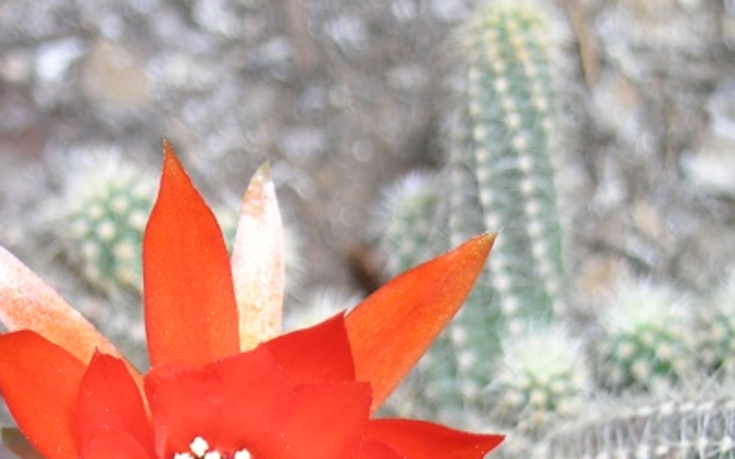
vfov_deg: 12.1
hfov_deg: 19.5
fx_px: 2123
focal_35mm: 106
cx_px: 206
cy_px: 509
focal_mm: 10.3
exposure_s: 1/60.1
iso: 50
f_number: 3.4
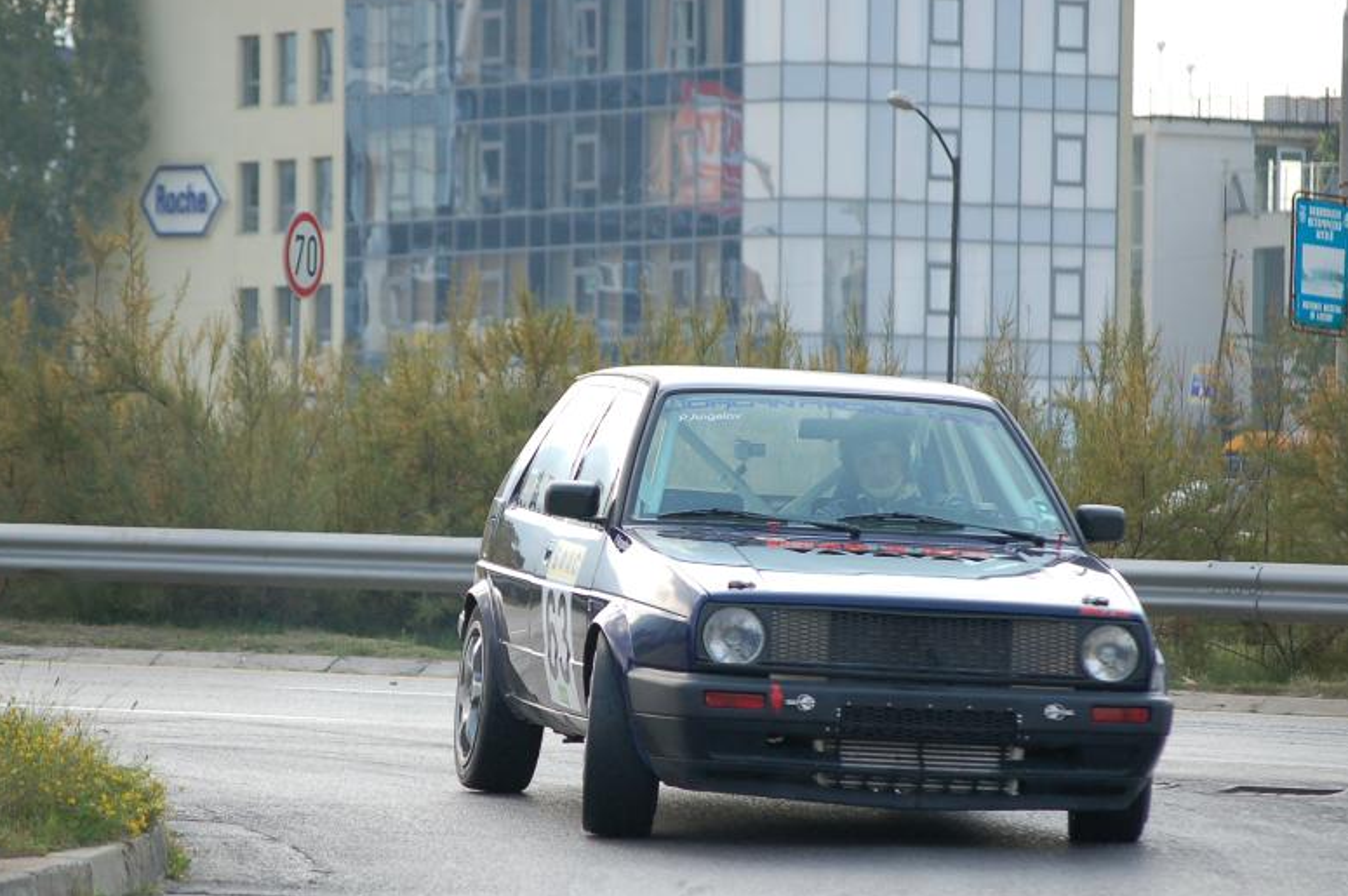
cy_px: 549
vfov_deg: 6.0
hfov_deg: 9.0
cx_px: 623
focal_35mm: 230
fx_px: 8603
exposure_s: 1/800
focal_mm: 116
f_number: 4.8
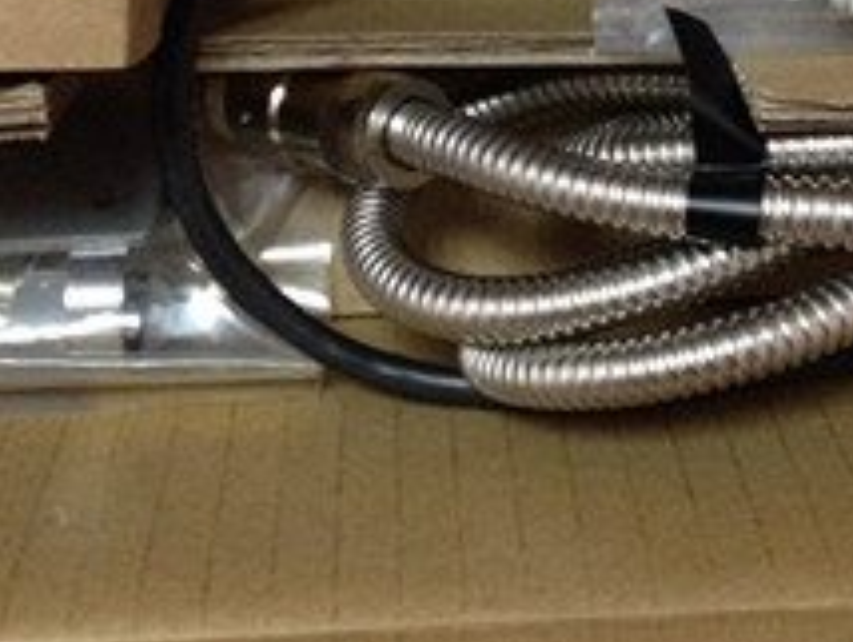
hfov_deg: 19.8
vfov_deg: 14.8
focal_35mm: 98
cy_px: -60
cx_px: 710
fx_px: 2418
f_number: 2.4
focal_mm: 4.28
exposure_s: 1/20
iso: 250
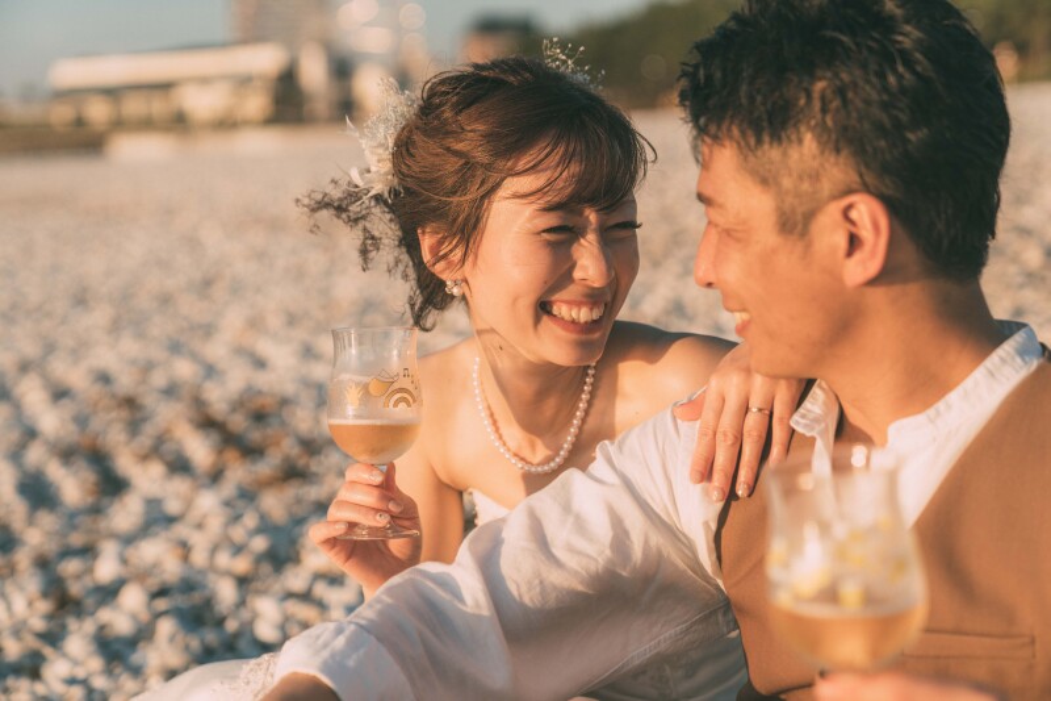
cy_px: 350
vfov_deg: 22.3
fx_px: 1780
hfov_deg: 32.9
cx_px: 526
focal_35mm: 61
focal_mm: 61
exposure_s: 1/1000
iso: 100
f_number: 2.8
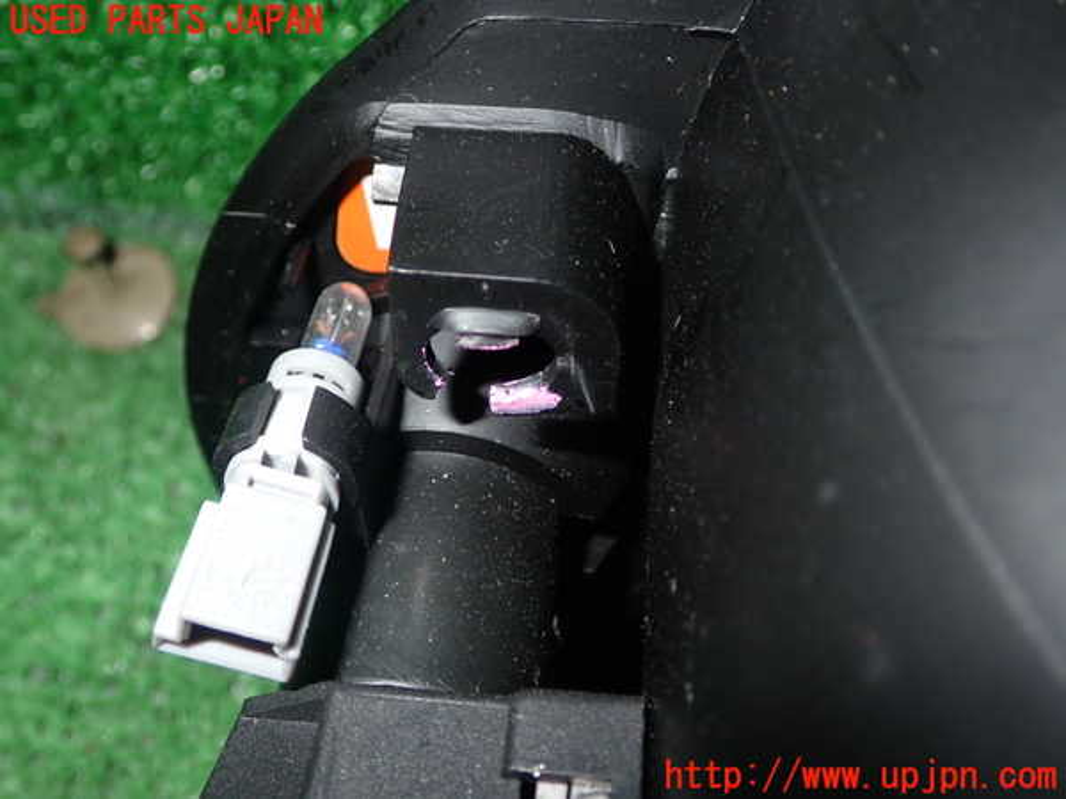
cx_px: 533
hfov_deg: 49.0
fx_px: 1170
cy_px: 400
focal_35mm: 38
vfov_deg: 37.7
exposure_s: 1/40
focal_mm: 6.83
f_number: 8
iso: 200
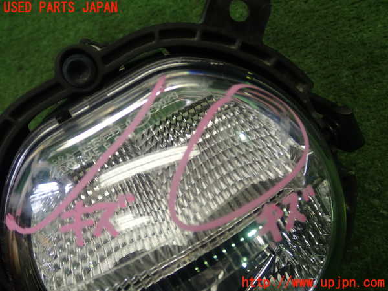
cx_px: 194
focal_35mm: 38
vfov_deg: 37.7
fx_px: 426
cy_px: 146
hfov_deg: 49.0
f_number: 2.7
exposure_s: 1/80
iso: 160
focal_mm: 6.83
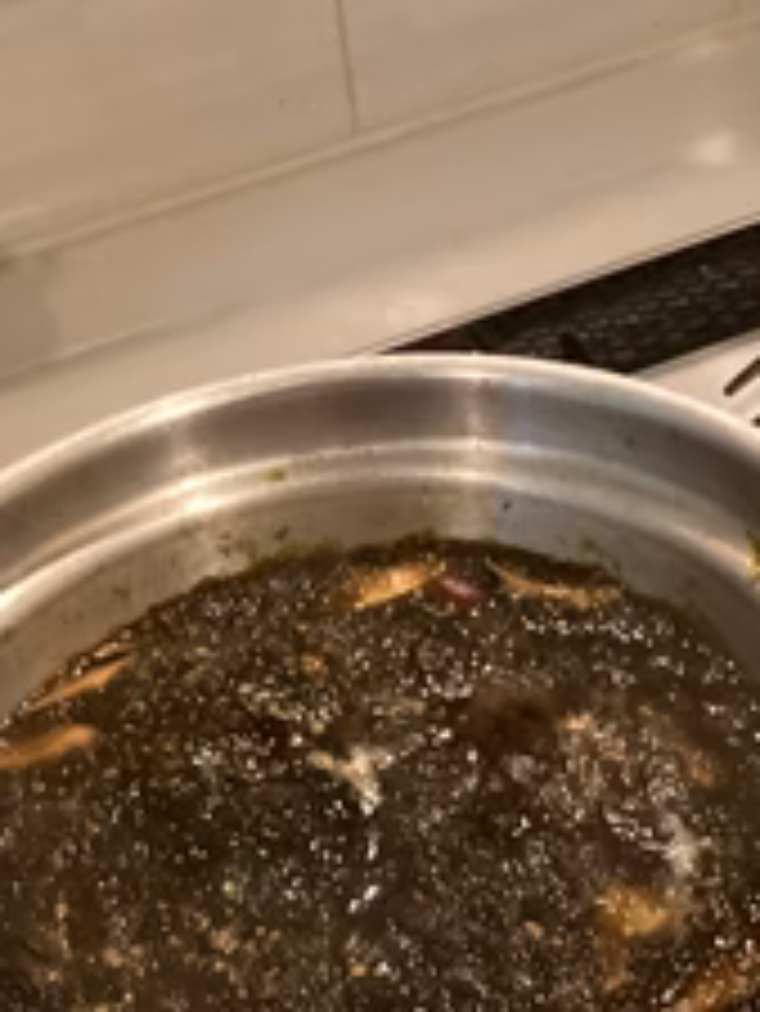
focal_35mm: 55
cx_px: 306
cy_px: 661
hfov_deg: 26.5
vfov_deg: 34.6
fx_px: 1609
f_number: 2.4
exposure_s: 1/33
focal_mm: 3.3
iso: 250
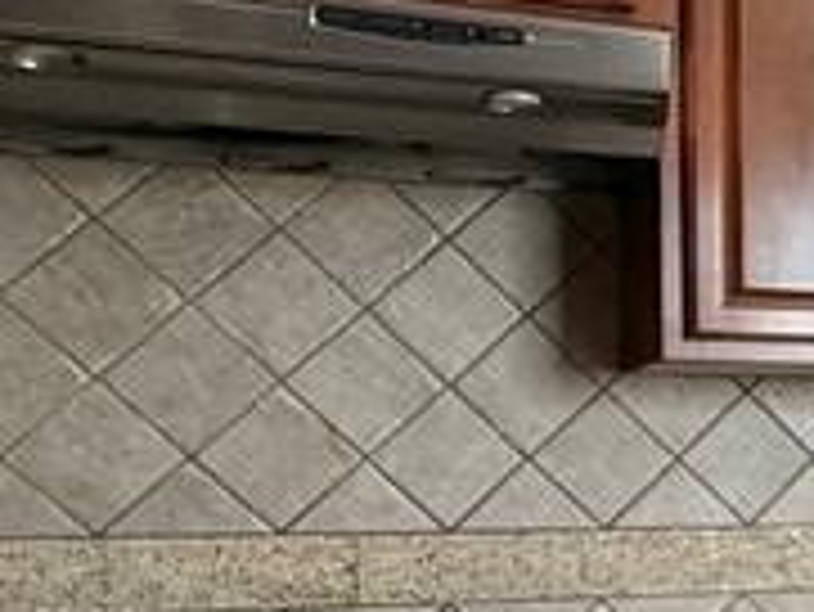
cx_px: 1331
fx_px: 1859
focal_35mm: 79
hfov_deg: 20.1
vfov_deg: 18.5
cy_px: 486
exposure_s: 1/99
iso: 250
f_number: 2.2
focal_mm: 2.22
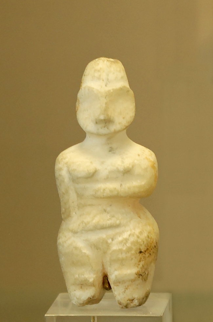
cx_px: 106
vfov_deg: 19.5
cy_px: 161
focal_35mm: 105
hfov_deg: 13.0
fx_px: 935
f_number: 5
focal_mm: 70
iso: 500
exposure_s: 1/30
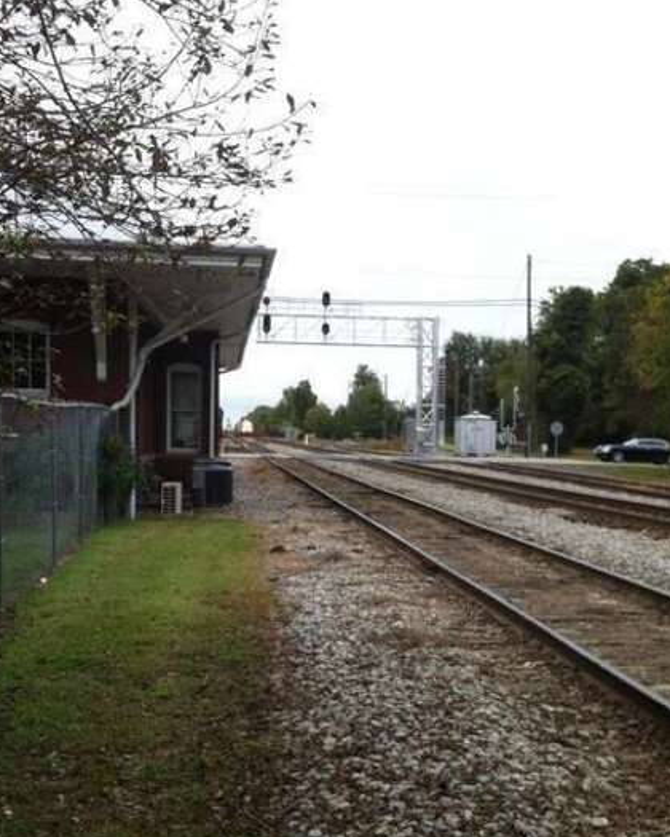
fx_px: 1289
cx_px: 313
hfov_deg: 29.1
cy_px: 501
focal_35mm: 52
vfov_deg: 35.9
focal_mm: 3.85
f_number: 2.8
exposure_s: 1/277
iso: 80
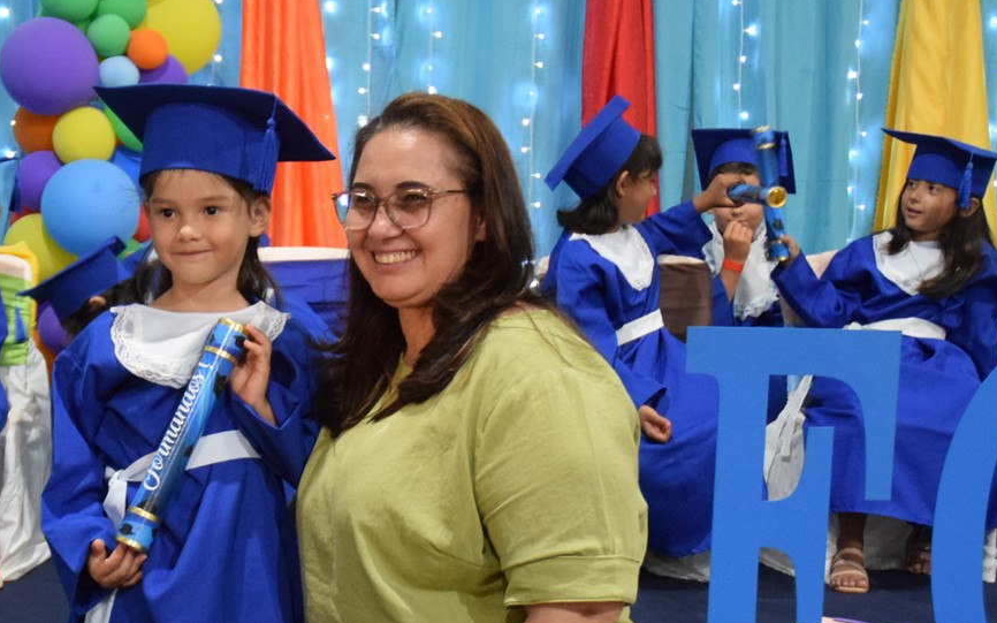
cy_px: 425
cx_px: 244
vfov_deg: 20.2
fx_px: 1739
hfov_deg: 31.4
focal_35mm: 64
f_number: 3.5
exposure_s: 1/60
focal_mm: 22
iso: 3200
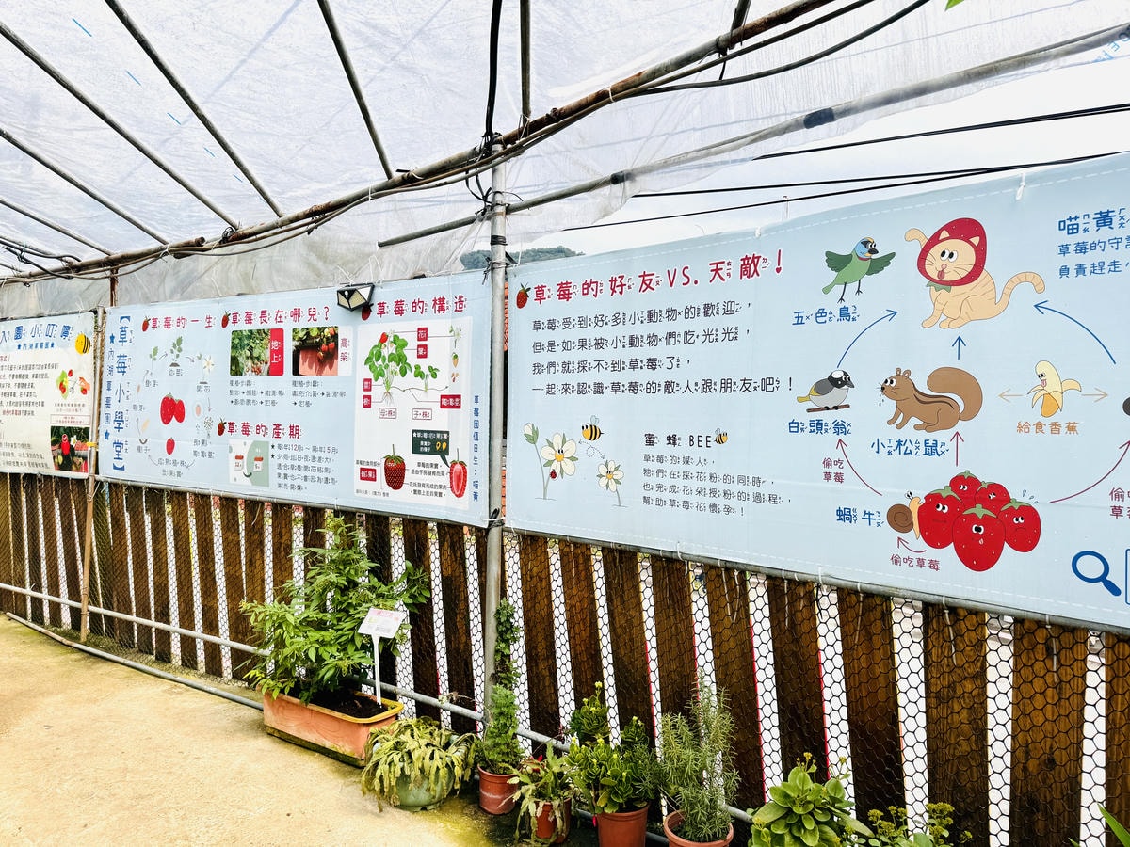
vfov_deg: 56.8
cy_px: 424
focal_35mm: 24
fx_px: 783
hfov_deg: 71.6
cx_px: 565
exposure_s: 1/1637
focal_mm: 6.86
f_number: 1.78
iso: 80
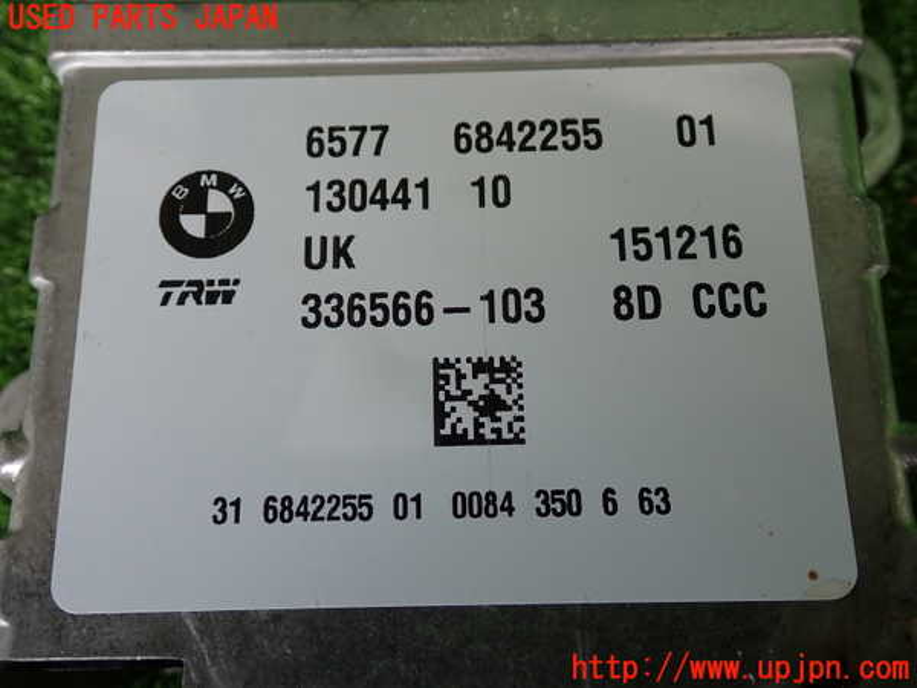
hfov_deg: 51.4
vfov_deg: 39.7
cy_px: 344
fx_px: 954
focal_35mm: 36
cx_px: 458
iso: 200
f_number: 2.5
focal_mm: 6.37
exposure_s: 1/125
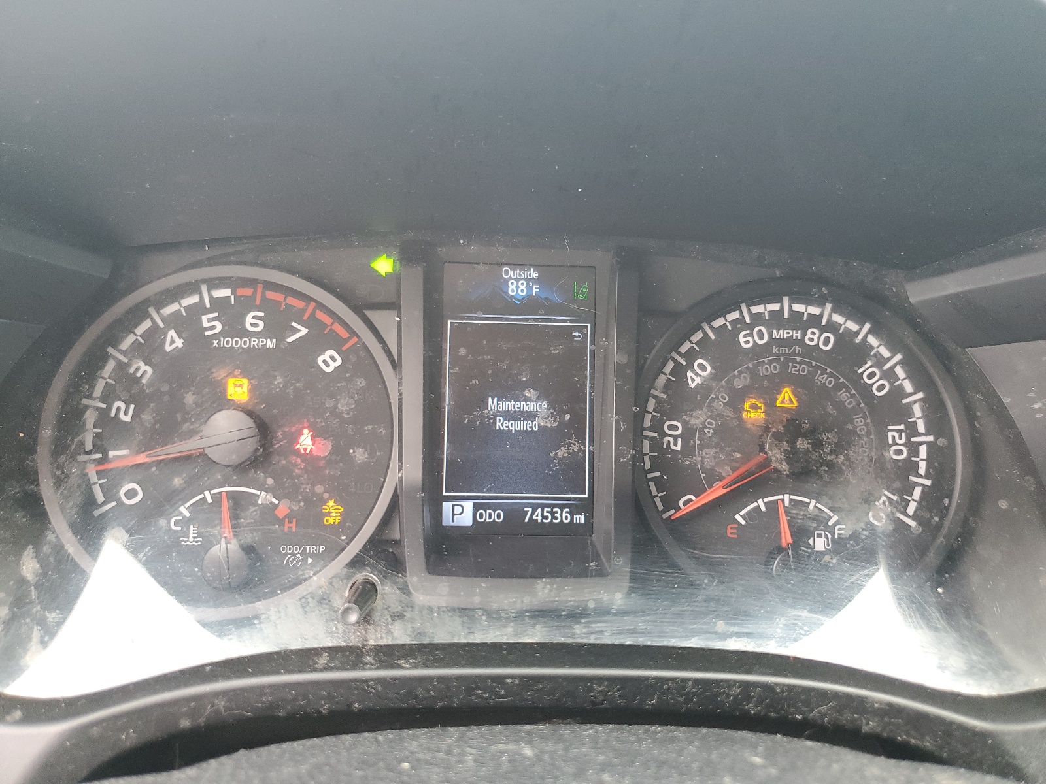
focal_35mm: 26
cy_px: 392
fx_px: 786
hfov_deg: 67.3
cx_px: 523
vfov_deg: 53.1
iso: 101
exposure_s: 1/60.2
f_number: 1.5
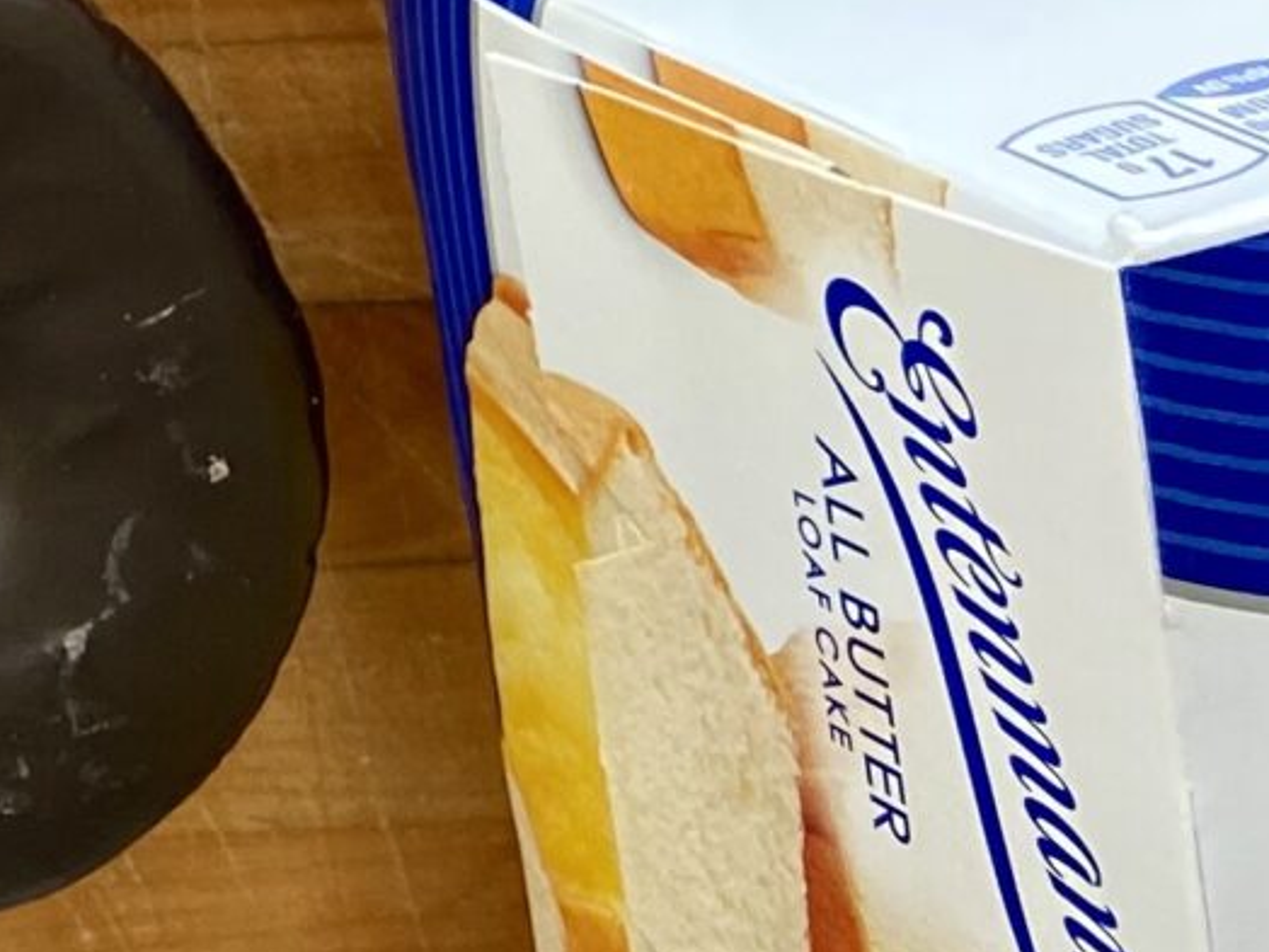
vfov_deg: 10.5
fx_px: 4656
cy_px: -1088
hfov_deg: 13.1
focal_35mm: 127
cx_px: -1417
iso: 80
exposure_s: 1/121
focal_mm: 4.25
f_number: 1.8
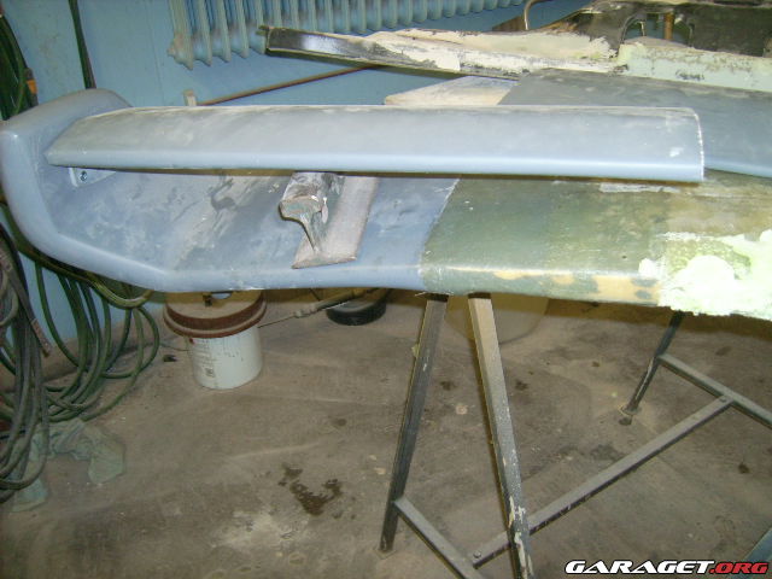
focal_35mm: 35
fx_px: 781
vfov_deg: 40.7
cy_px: 290
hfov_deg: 52.6
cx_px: 386
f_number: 2.8
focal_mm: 5.95
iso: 100
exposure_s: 1/60
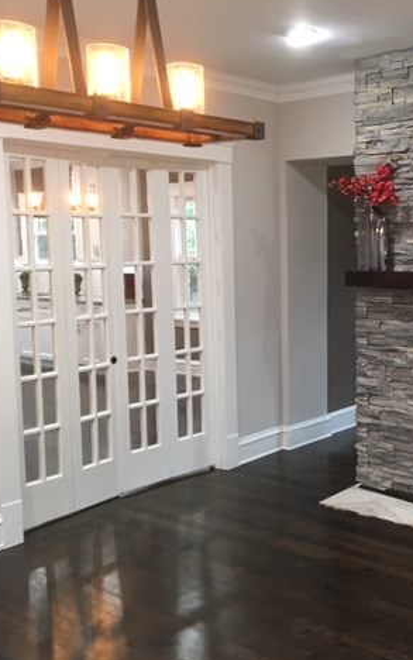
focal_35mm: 42
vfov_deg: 47.2
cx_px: 340
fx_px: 755
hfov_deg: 29.8
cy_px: 330
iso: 125
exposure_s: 1/30
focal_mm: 4.15
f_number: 2.2
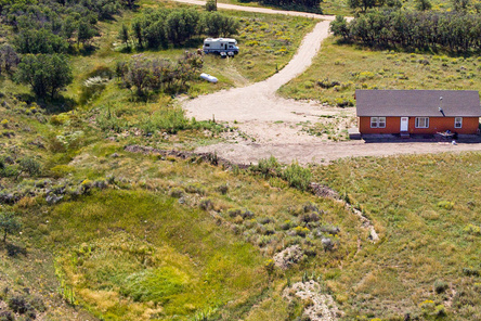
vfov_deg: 25.5
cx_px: 374
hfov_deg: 36.4
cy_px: 189
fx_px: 708
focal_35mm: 53
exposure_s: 1/3800
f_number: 2.8
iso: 169
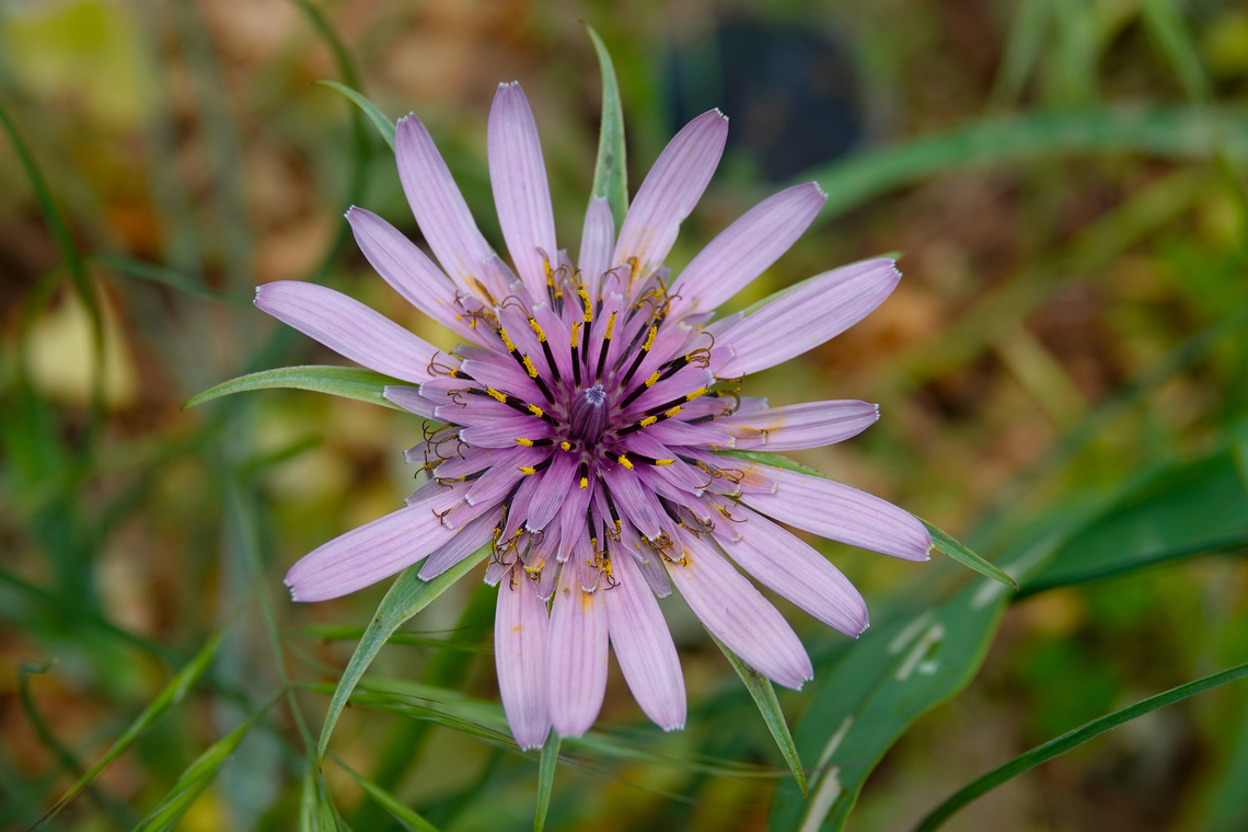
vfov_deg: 15.5
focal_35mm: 88
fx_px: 3050
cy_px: 416
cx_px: 624
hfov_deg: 23.1
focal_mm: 32.39
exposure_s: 1/200
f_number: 3.5
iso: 100
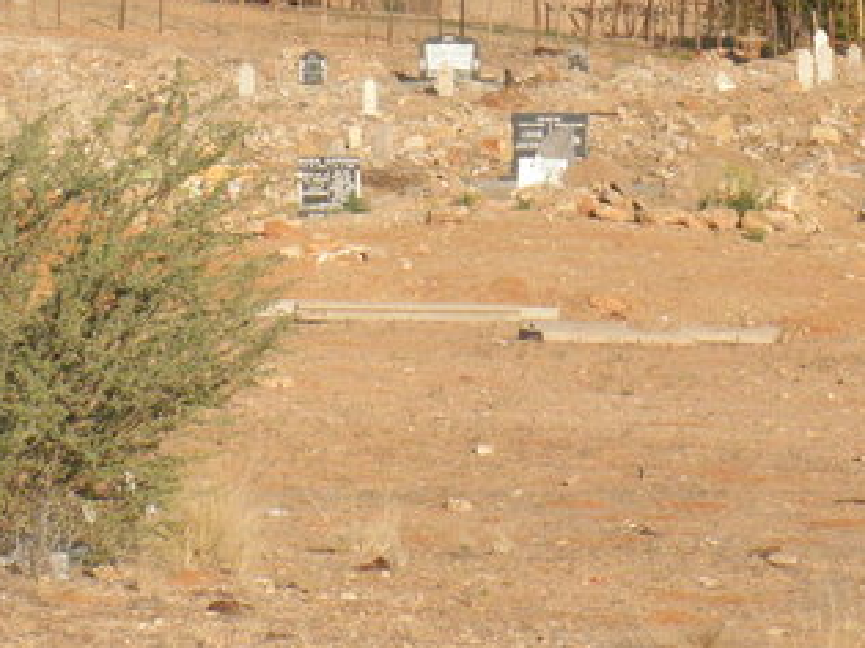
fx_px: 7544
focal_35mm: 302
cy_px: -41
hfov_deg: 6.6
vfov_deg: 4.9
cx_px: 327
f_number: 6.3
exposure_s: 1/800
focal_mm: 21.31
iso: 200
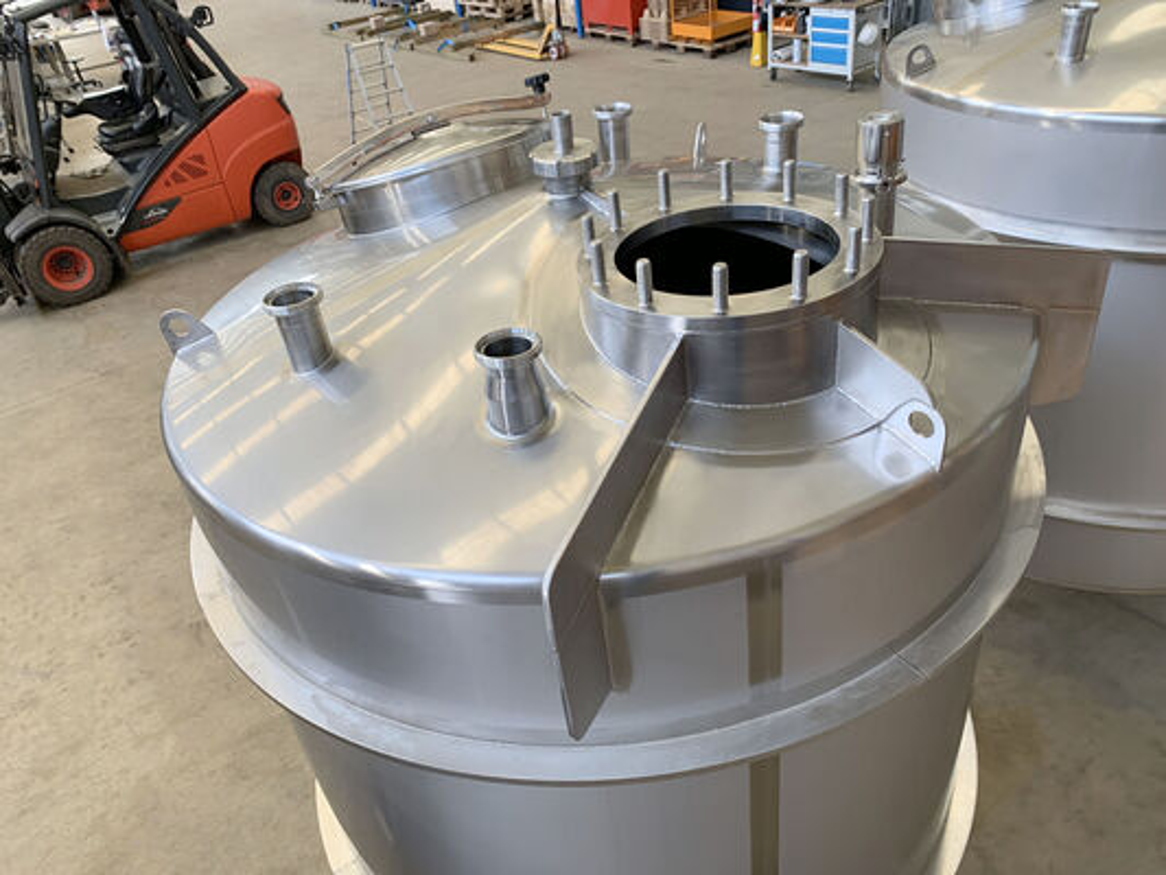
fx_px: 876
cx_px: 583
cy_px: 438
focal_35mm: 26
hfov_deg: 67.3
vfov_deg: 53.1
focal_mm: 4.25
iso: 64
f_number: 1.8
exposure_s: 1/100
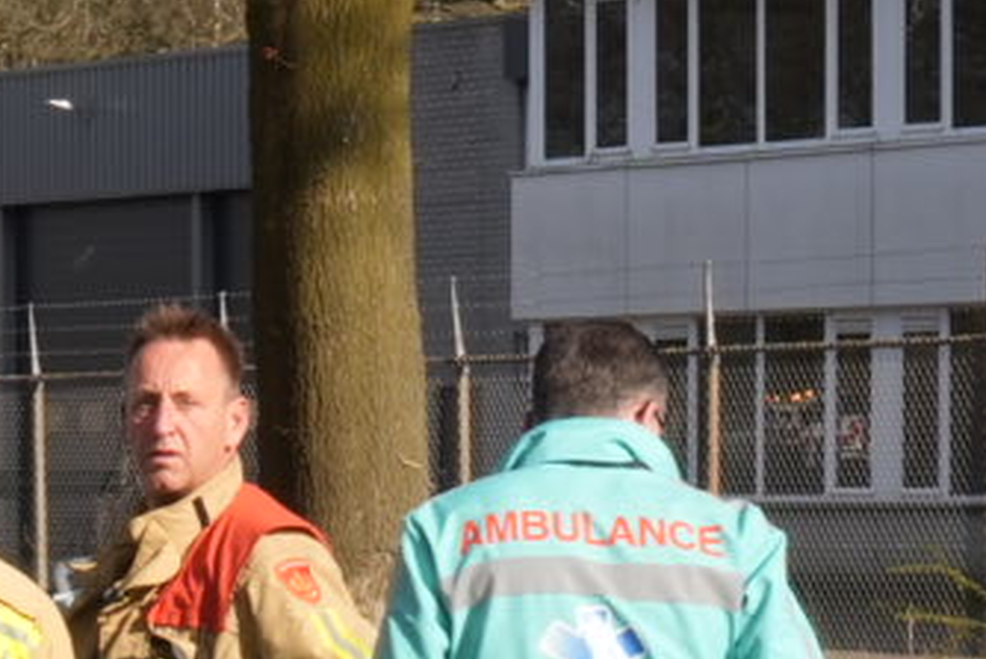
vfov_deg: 5.2
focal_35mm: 261
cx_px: -682
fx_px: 7151
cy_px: 981
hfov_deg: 7.7
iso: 400
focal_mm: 36
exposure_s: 1/100
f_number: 22
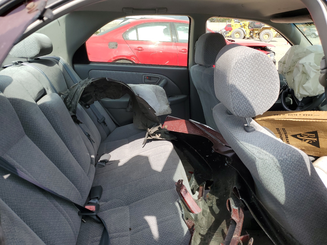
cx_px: 164
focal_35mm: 26
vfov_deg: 53.1
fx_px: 246
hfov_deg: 67.3
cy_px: 122
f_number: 1.5
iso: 50
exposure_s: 1/1250
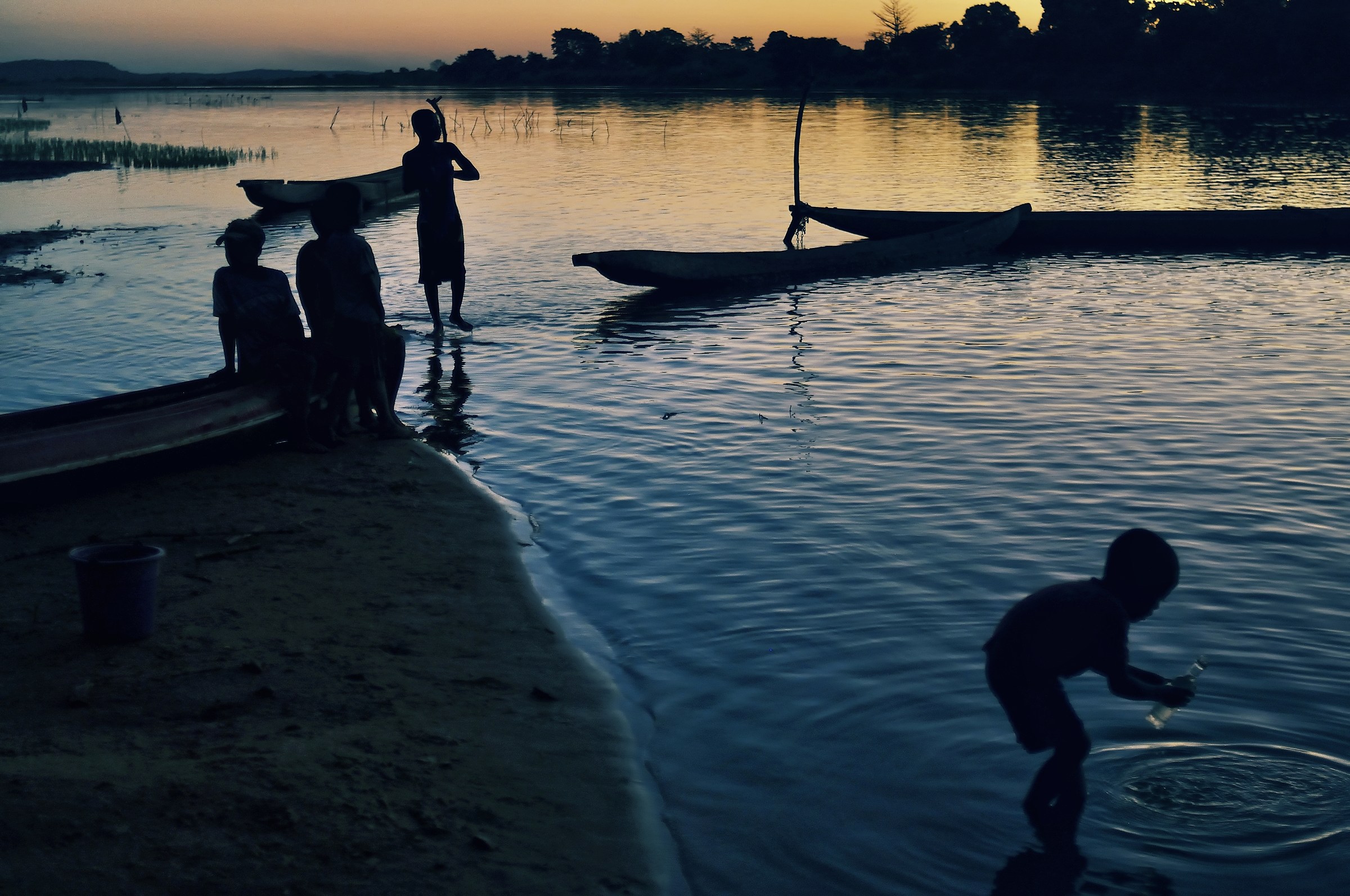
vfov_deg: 25.7
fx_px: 1966
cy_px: 448
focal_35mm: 52
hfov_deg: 37.9
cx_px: 675
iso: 1000
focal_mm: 35
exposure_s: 1/200
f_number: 2.2
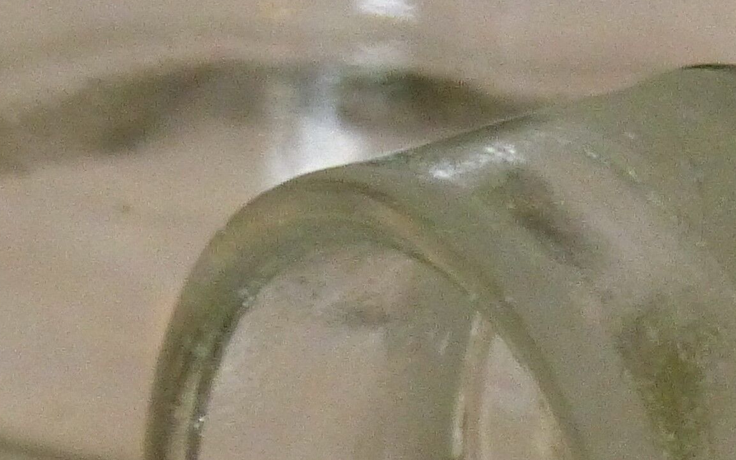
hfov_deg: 1.8
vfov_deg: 1.1
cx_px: 1110
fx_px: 23006
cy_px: 604
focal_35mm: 1147
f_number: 2.8
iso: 400
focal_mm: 51.2
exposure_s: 1/40
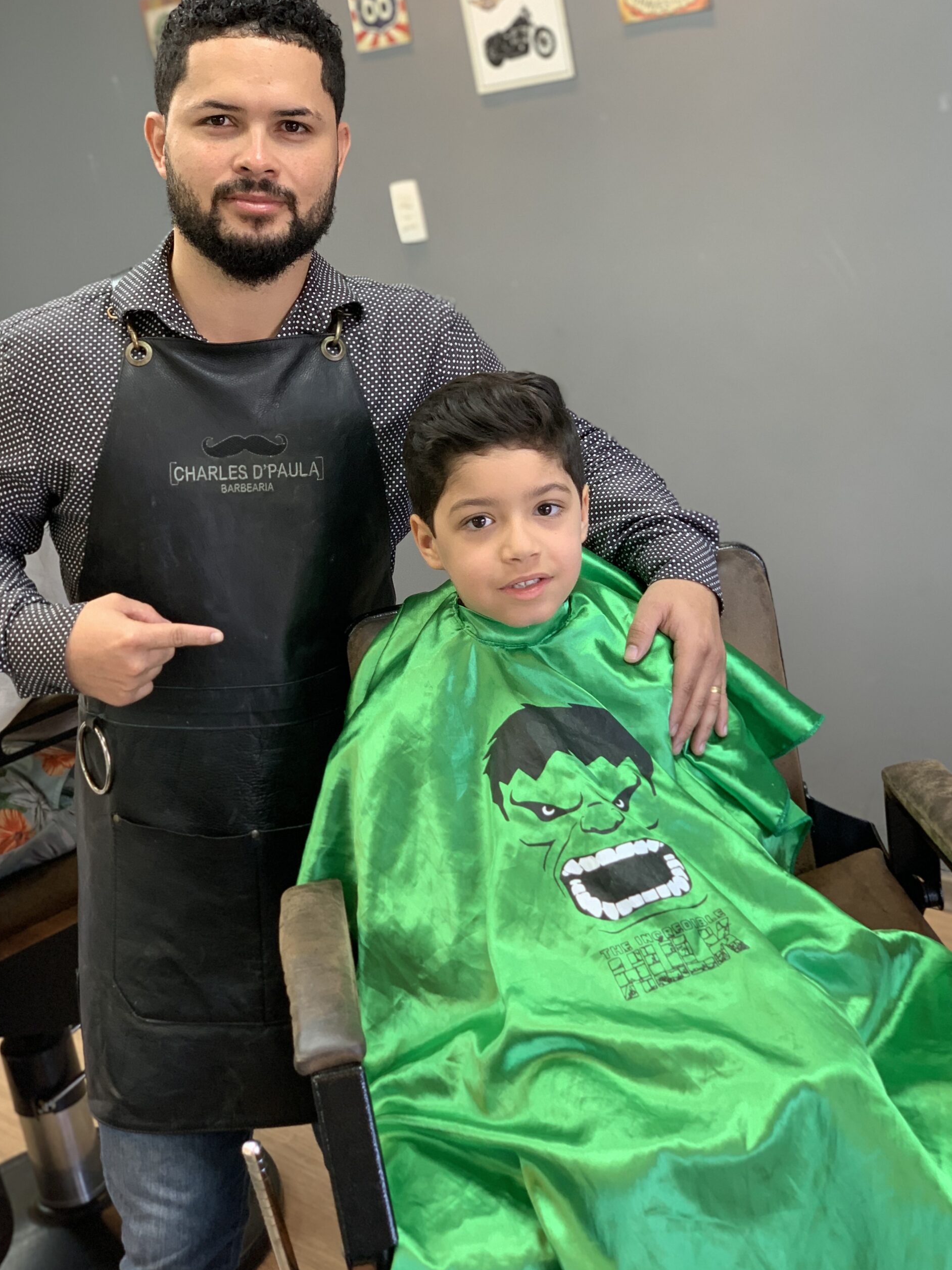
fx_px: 1943
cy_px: 635
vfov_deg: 36.2
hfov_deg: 27.5
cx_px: 481
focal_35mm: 53
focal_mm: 6
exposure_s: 1/60
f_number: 2.4
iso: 100
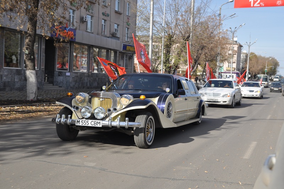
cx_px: 142
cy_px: 94
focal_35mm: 51
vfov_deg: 26.4
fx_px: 402
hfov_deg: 38.9
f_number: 7.1
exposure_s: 1/640
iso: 200
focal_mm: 34
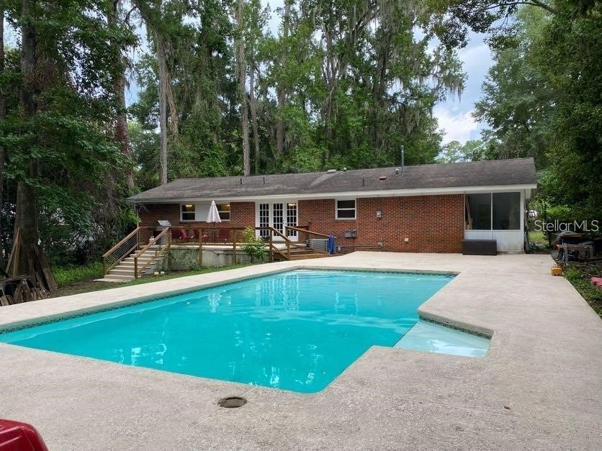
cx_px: 301
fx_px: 452
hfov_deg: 67.3
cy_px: 226
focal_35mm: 26
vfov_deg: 53.1
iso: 32
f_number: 1.8
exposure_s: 1/188
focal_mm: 4.25
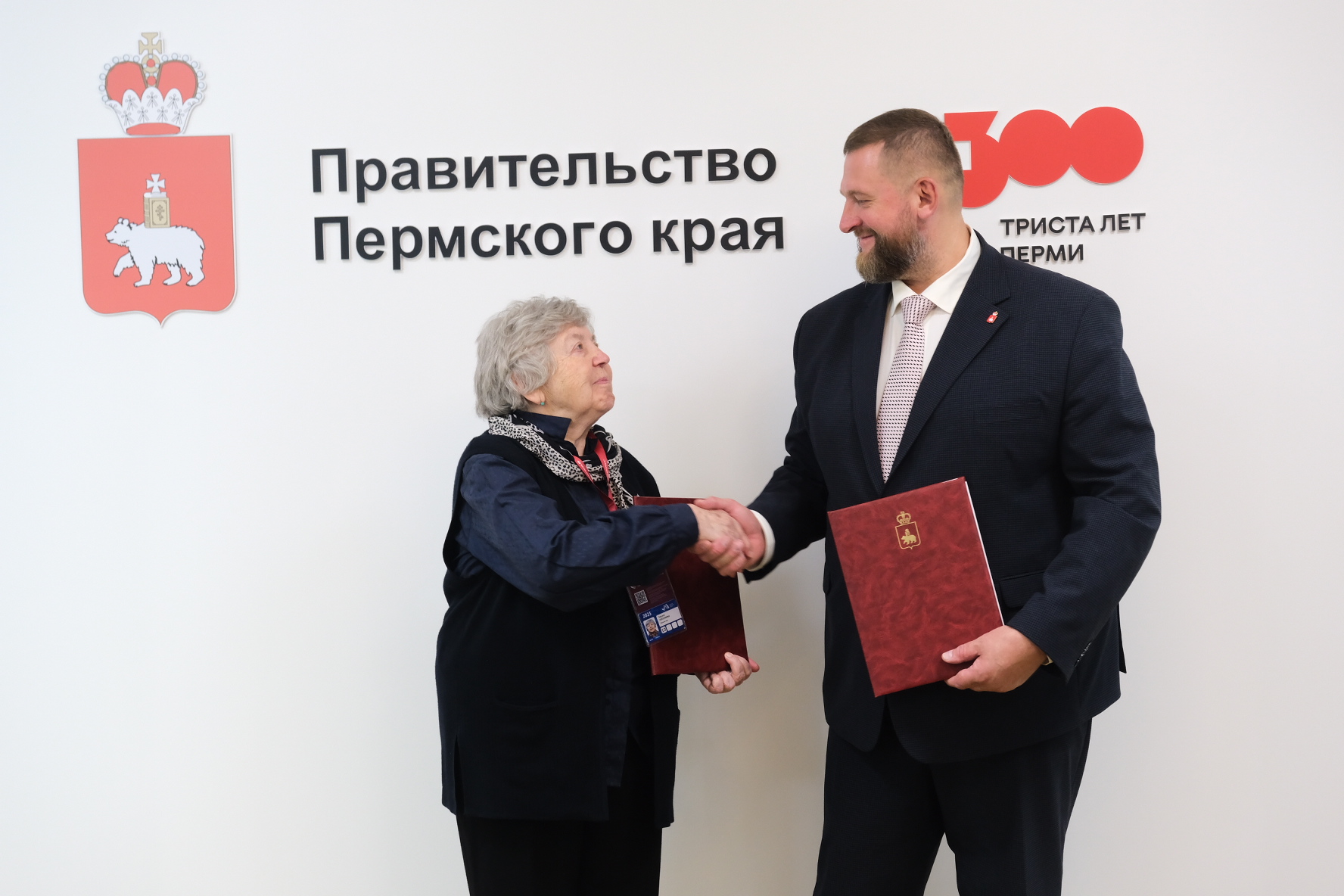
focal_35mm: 51
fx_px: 1904
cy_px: 448
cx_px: 672
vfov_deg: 26.5
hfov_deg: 38.9
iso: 1250
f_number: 4
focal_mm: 34.2
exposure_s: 1/125
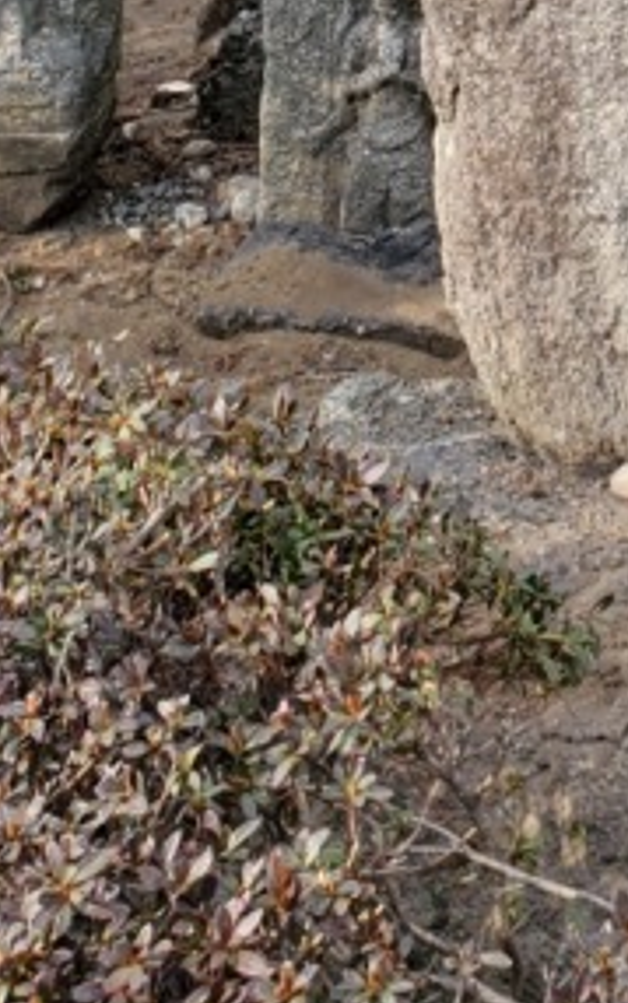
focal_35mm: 104
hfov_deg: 12.0
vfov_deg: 17.7
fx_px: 2845
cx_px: 961
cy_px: -551
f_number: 2.4
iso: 50
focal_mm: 4.3
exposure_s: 1/419
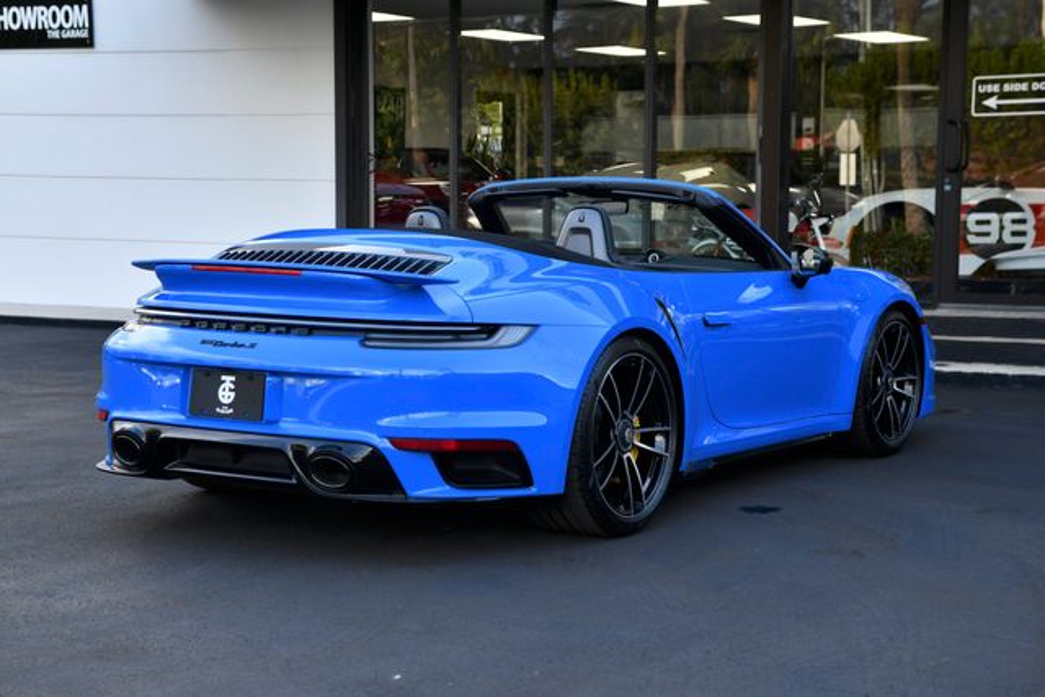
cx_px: 522
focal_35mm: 70
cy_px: 348
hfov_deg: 28.8
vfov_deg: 19.5
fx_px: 2032
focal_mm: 70
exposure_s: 1/200
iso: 400
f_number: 6.3
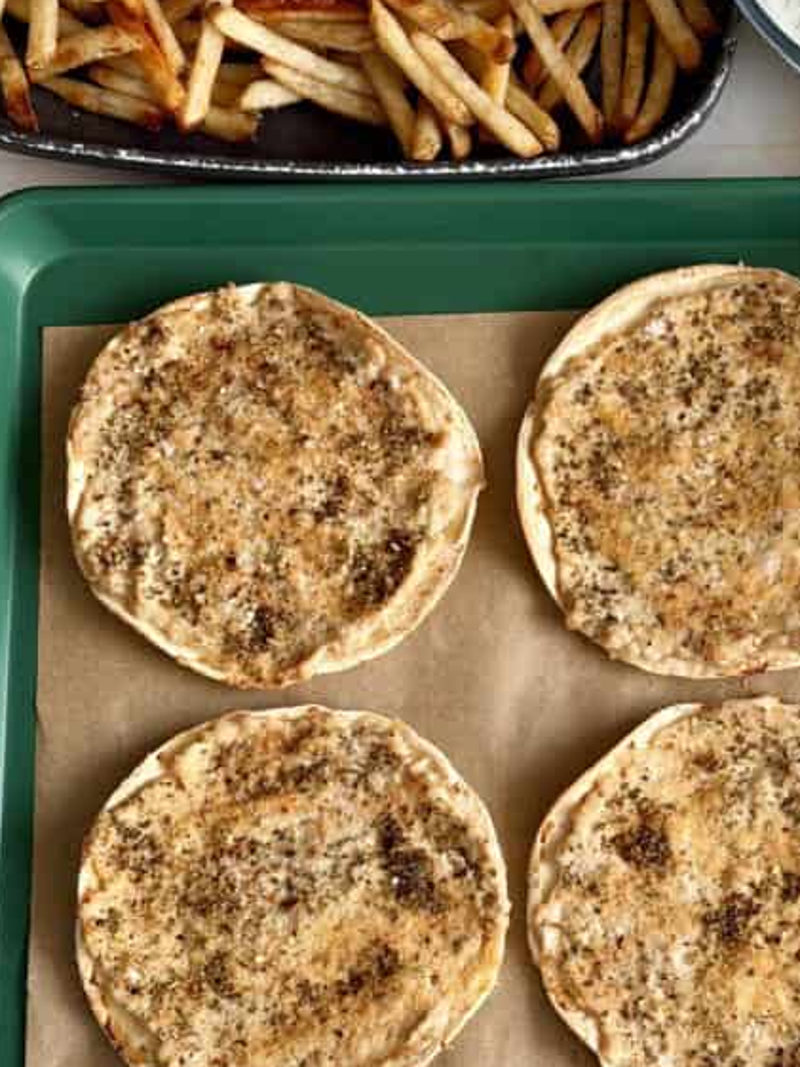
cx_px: 684
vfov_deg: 23.5
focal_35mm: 83
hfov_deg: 17.6
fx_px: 2560
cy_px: 641
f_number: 1.8
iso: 100
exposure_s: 1/76
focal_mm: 6.8
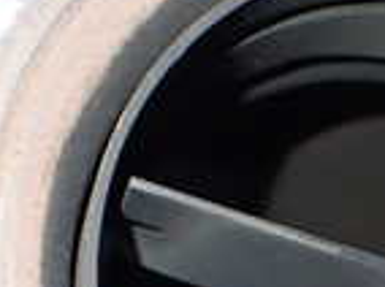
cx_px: 287
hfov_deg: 15.5
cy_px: 417
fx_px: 1410
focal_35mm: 127
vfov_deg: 11.2
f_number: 2.3
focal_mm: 5.4
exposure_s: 1/40
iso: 800
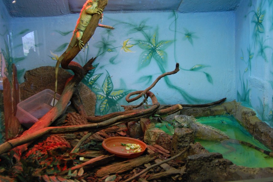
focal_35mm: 45
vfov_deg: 29.8
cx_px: 137
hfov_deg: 43.6
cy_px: 80
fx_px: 341
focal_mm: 26
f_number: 4
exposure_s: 1/25
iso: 800
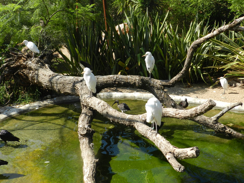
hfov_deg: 47.9
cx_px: 120
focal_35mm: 39
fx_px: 275
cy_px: 93
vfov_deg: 36.8
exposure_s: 1/500
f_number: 4
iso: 160
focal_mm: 6.7
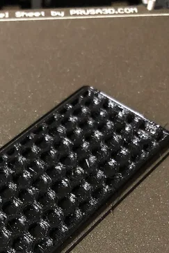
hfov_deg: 26.4
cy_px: 212
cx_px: 30
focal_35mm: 50
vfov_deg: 37.8
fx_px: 352
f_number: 1.8
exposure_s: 1/4
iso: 125
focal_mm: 3.99
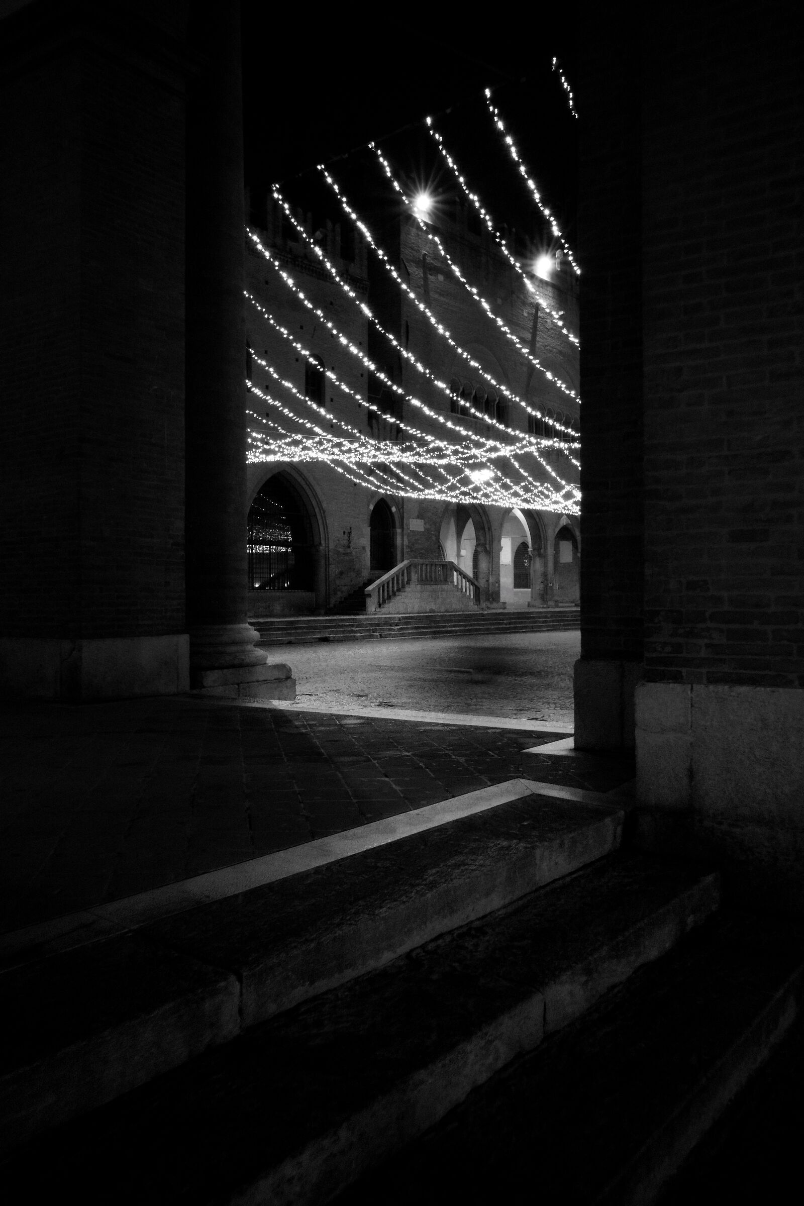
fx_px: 938
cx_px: 402
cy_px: 603
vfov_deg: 65.5
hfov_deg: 46.4
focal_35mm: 28
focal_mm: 18.3
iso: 2500
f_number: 16
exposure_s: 1/2
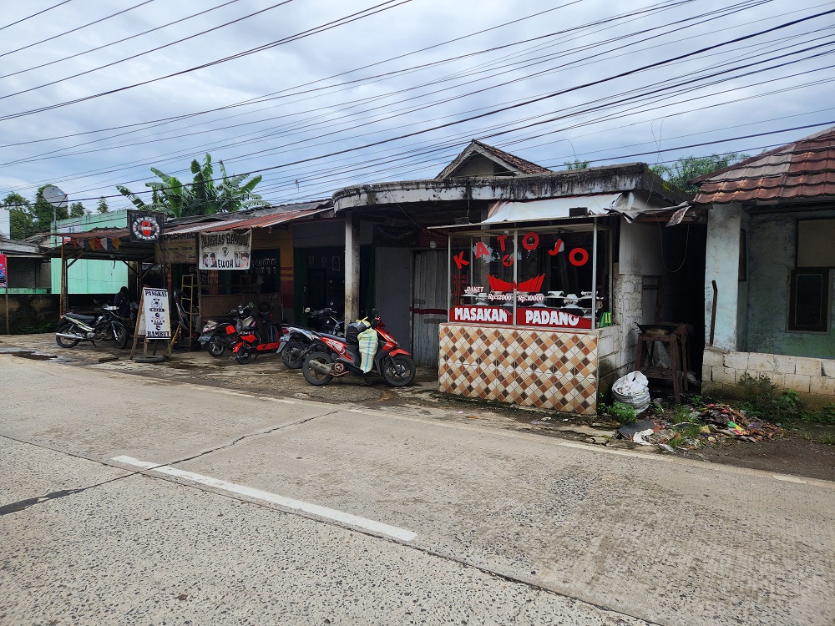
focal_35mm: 23
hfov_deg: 73.9
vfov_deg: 58.9
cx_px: 418
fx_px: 555
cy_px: 313
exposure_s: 1/1339
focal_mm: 5.4
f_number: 1.8
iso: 20
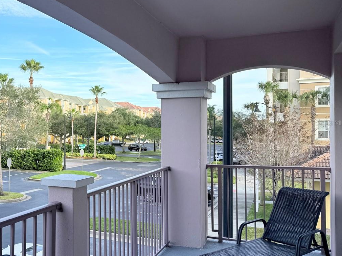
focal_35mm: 38
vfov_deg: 37.7
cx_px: 77
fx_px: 375
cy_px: 123
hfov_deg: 46.8
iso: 80
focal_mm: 6.76
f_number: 1.78
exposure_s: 1/2000
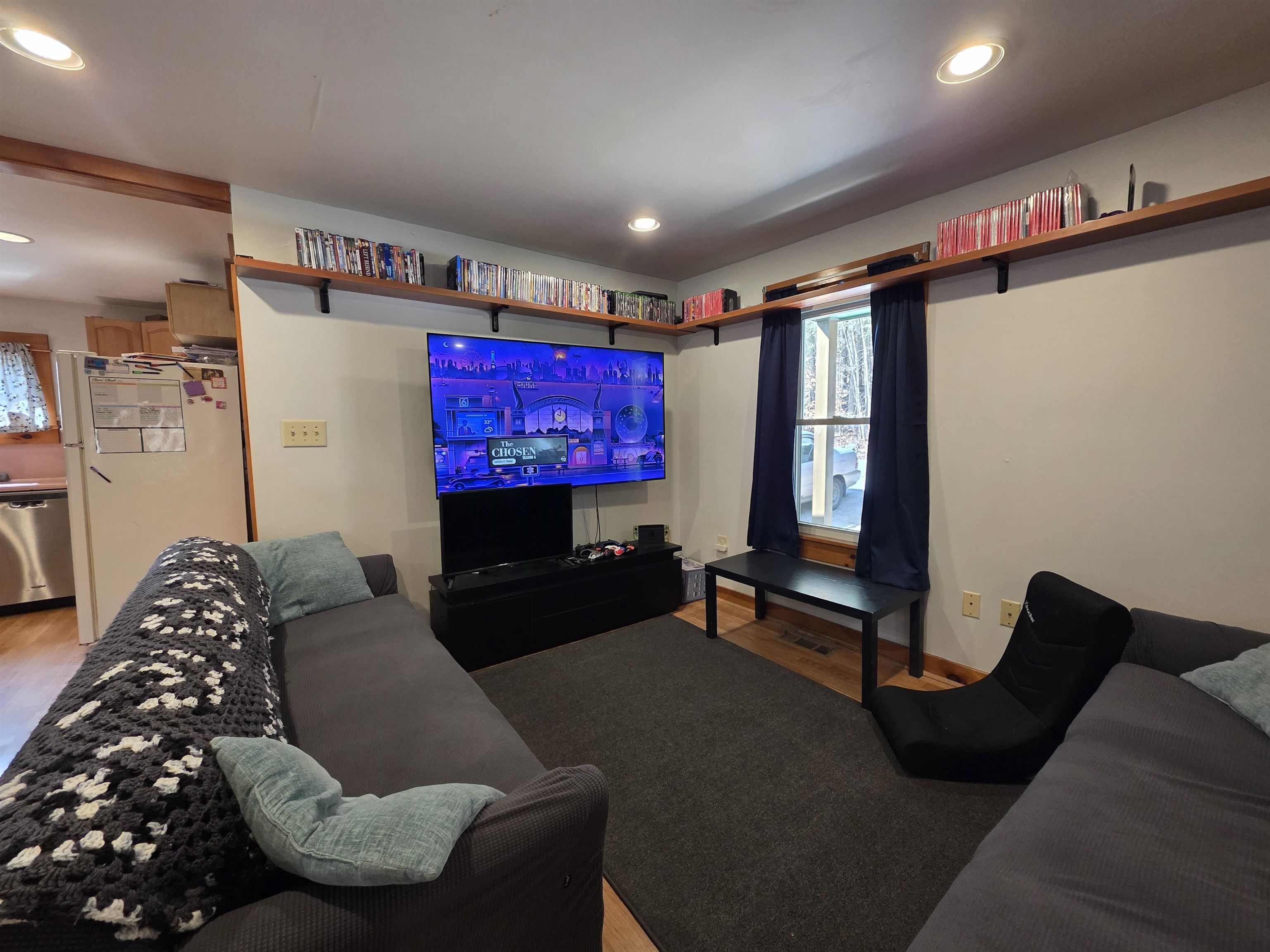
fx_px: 477
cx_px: 635
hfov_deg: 106.2
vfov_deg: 89.9
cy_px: 476
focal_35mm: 13
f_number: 1.9
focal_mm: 2.2
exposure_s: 1/60
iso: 400
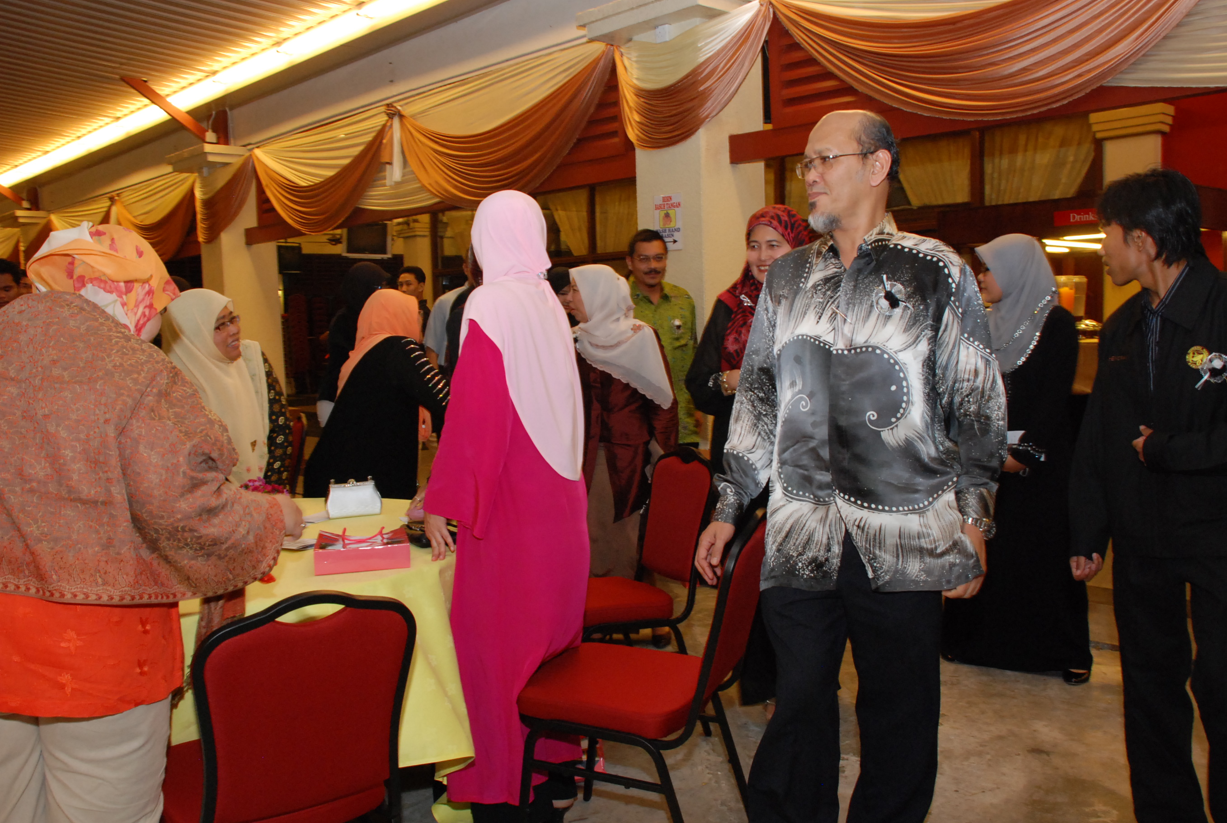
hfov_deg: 58.6
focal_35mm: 32
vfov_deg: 41.3
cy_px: 423
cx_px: 618
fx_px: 1093
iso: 1000
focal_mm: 20
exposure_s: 1/60
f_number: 5.6
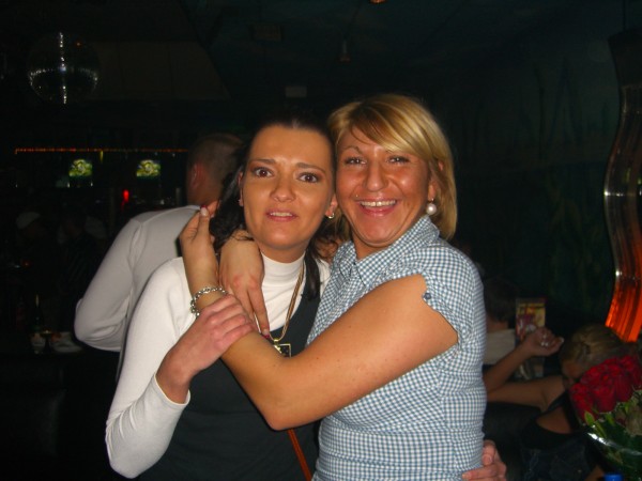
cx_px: 321
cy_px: 240
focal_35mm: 38
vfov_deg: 37.7
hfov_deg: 49.0
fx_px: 705
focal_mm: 7.9
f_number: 2.8
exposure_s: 1/60
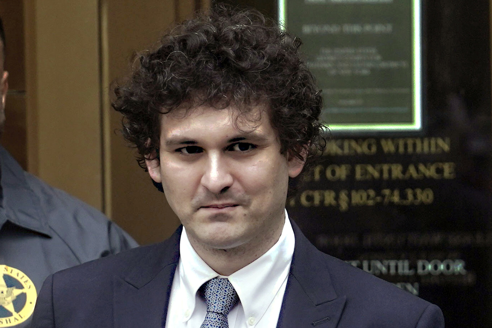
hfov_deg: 10.3
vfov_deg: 6.9
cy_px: 164
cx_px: 246
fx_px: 2734
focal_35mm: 200
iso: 800
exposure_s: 1/1250
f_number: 6.3
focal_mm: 200
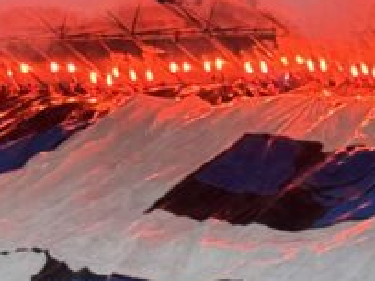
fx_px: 2611
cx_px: 70
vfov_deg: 6.2
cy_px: 92
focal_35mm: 241
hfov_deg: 8.2
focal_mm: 6.76
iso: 64
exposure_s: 1/1724
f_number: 1.78
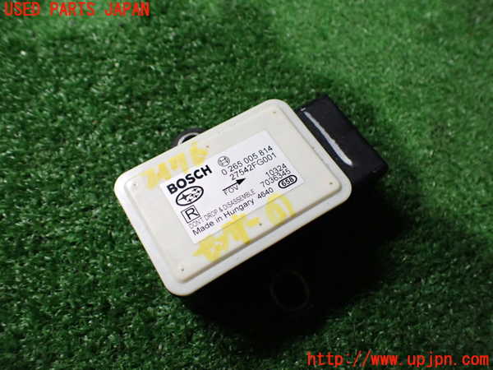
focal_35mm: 30
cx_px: 246
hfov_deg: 60.0
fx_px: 427
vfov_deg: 46.8
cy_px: 185
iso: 800
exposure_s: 1/60
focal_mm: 5.4
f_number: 2.3
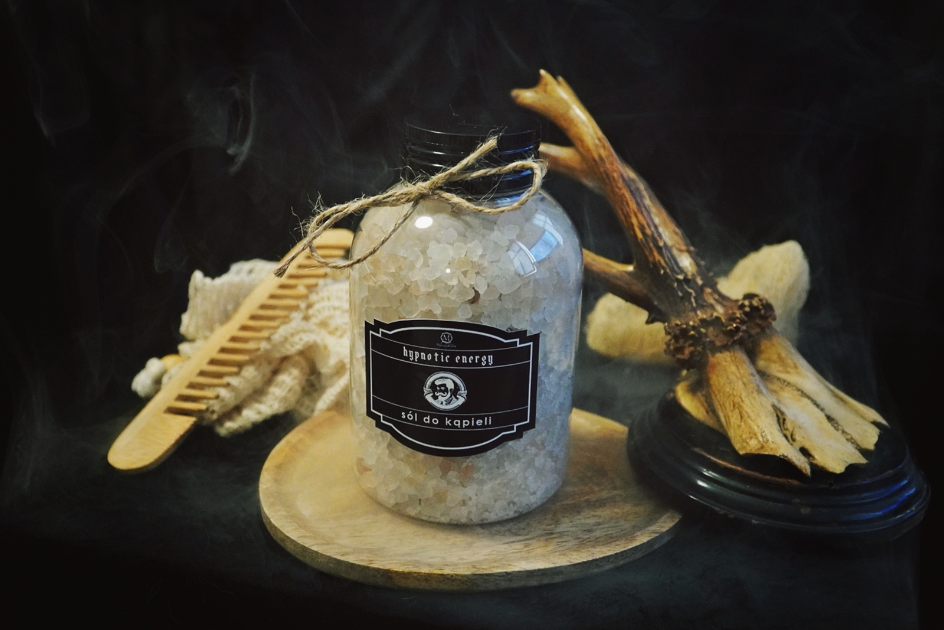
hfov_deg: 57.2
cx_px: 472
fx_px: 865
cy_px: 315
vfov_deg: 40.0
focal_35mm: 33
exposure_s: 1/60
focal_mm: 22
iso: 6400
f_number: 4
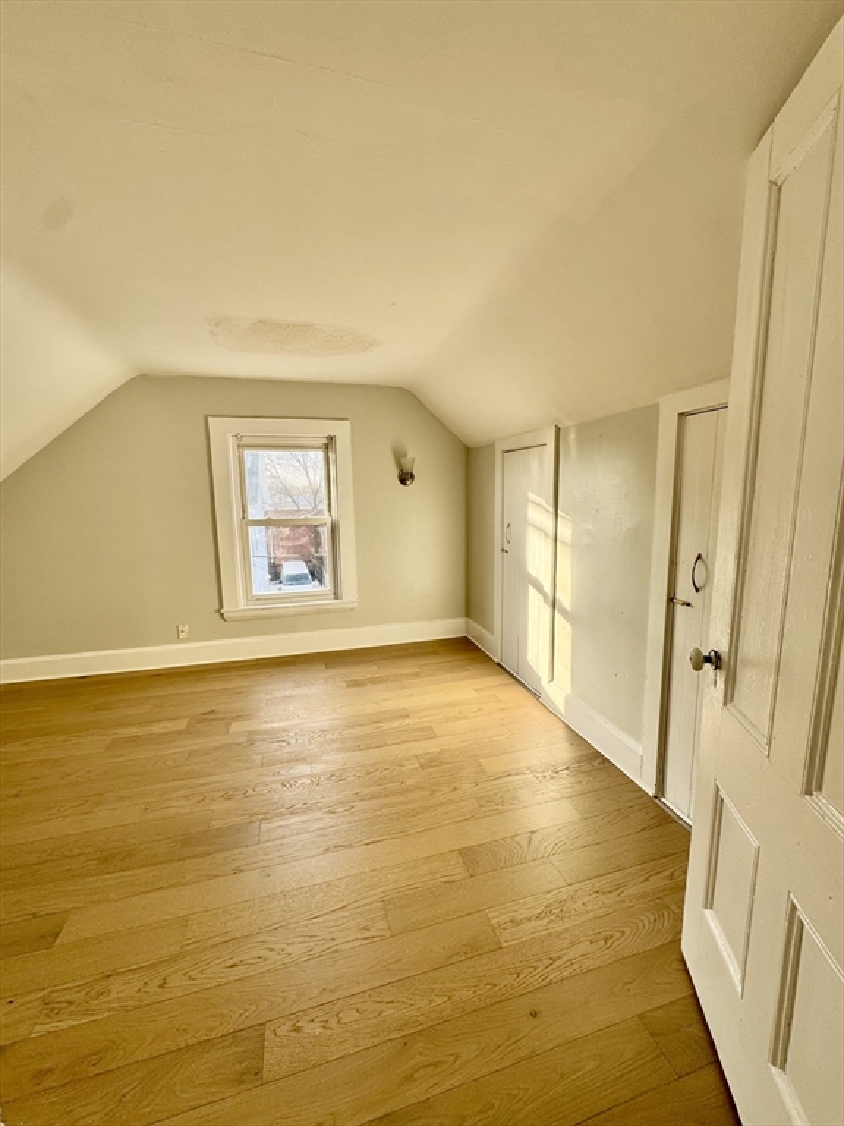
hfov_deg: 85.7
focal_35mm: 14
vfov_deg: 102.1
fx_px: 455
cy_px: 563
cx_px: 422
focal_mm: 2.22
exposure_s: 1/218
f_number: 2.2
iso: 40
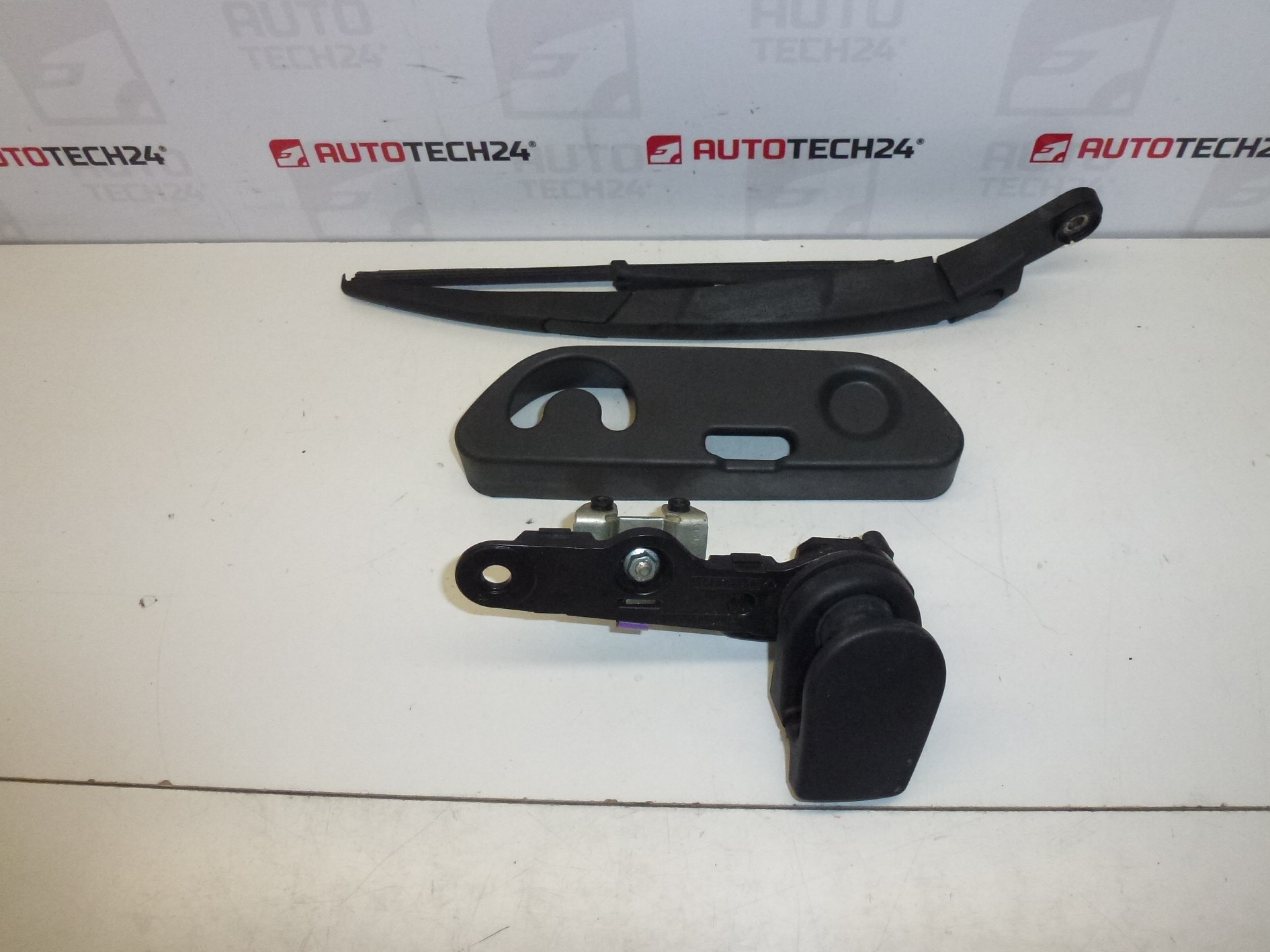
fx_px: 954
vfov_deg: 53.1
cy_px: 491
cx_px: 683
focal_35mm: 26
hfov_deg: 67.2
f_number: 3.3
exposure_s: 1/500
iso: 400
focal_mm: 4.3
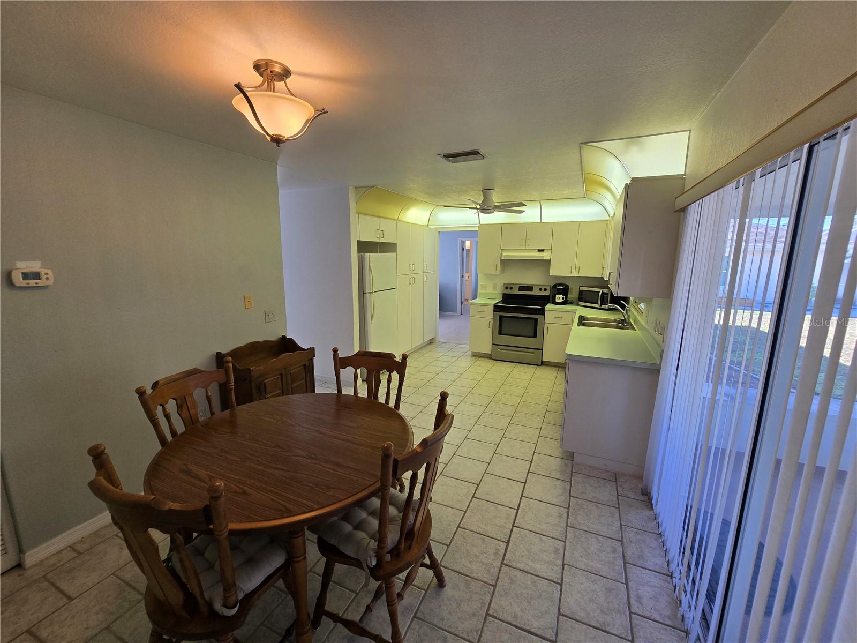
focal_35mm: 13
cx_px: 428
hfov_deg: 106.2
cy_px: 322
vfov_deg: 89.9
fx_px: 322
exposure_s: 1/120
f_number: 2.2
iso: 80
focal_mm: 2.2
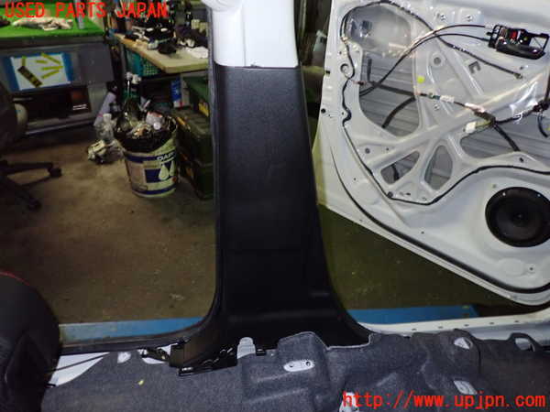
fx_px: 397
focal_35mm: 25
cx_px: 275
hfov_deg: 69.4
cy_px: 206
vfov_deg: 54.9
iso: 800
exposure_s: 1/30
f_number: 5.6
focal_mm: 4.5
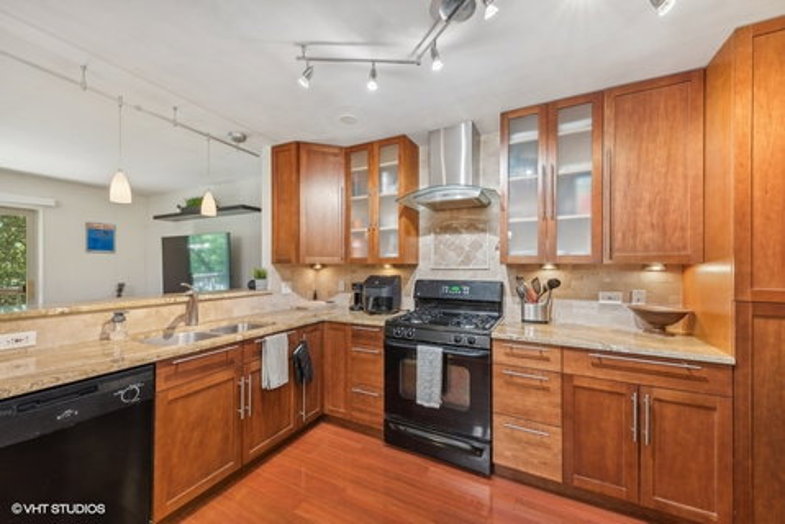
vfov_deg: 81.3
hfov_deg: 104.2
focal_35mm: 14
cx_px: 392
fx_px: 305
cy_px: 262
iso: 200
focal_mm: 14
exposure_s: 1/1.67
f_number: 9
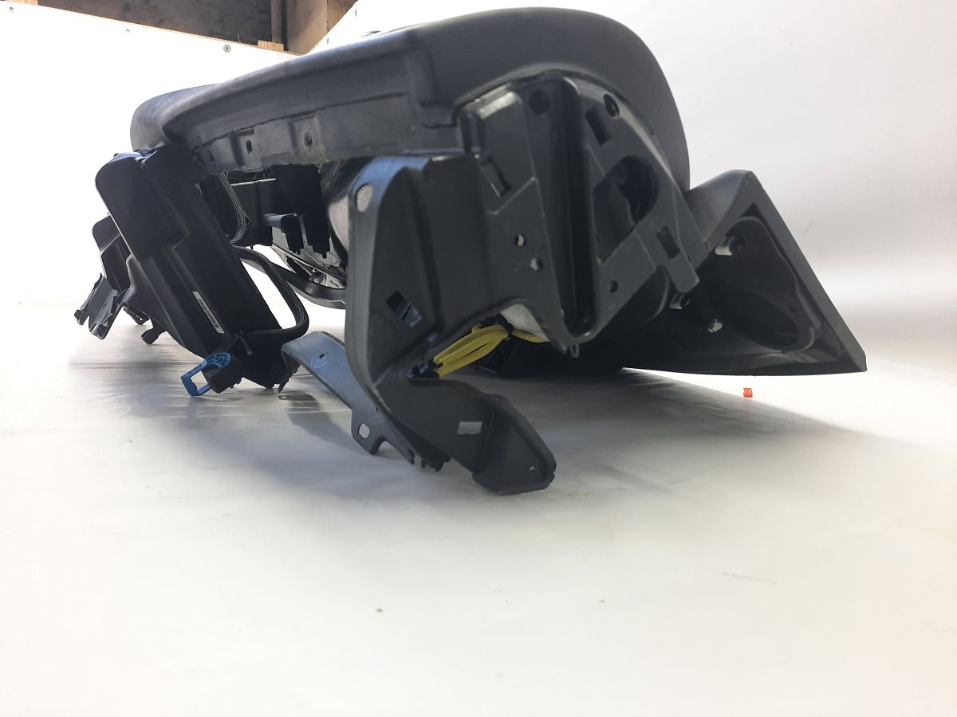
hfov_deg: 69.4
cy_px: 358
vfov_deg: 54.9
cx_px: 478
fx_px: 691
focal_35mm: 25
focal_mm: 4.6
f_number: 2
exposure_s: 1/50
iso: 125
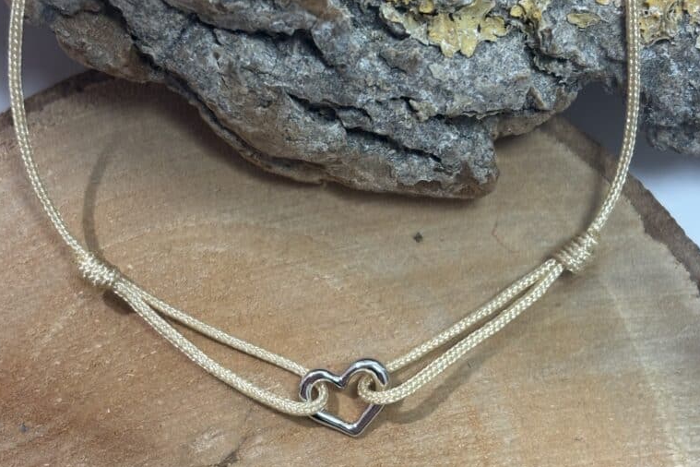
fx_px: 1419
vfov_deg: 18.6
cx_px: 350
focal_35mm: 73
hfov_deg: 27.7
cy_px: 309
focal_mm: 5.96
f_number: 1.6
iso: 80
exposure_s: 1/50
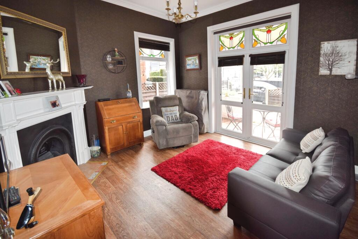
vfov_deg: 77.3
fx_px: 149
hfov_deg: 100.4
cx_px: 179
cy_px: 120
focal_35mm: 15
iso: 720
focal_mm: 10
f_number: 5.6
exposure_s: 1/125
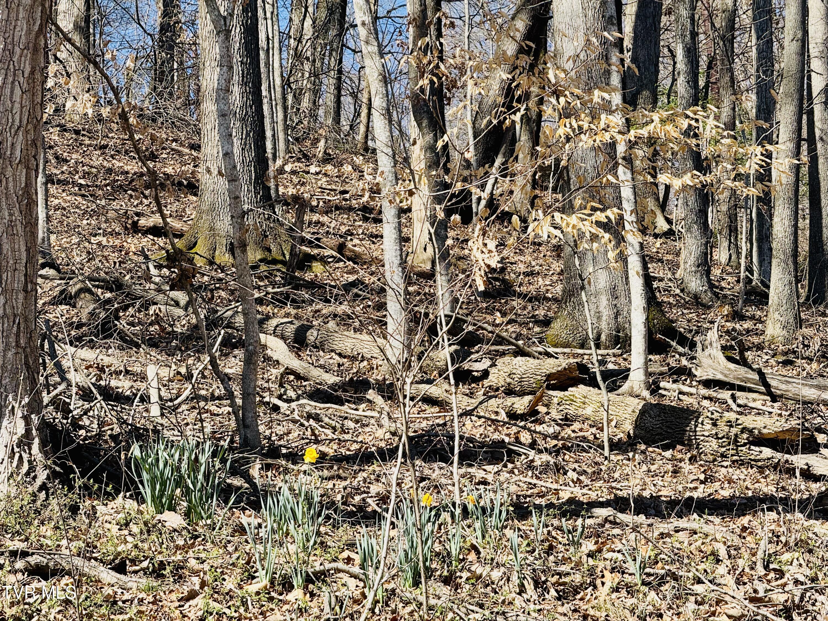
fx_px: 2870
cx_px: 414
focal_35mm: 120
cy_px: 310
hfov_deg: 16.4
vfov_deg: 12.3
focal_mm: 15.66
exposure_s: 1/820
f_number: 2.8
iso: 50
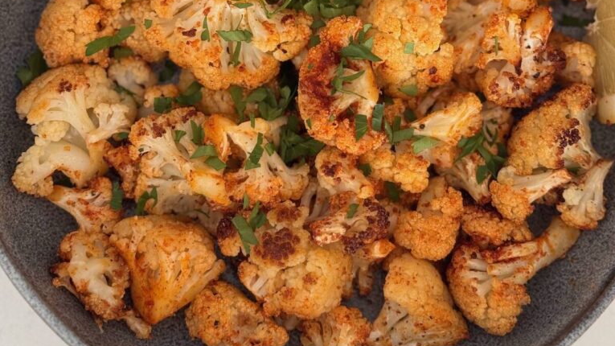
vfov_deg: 17.1
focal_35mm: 70
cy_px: 66
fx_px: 1141
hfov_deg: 30.2
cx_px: 308
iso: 100
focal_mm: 6.76
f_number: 1.78
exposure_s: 1/70
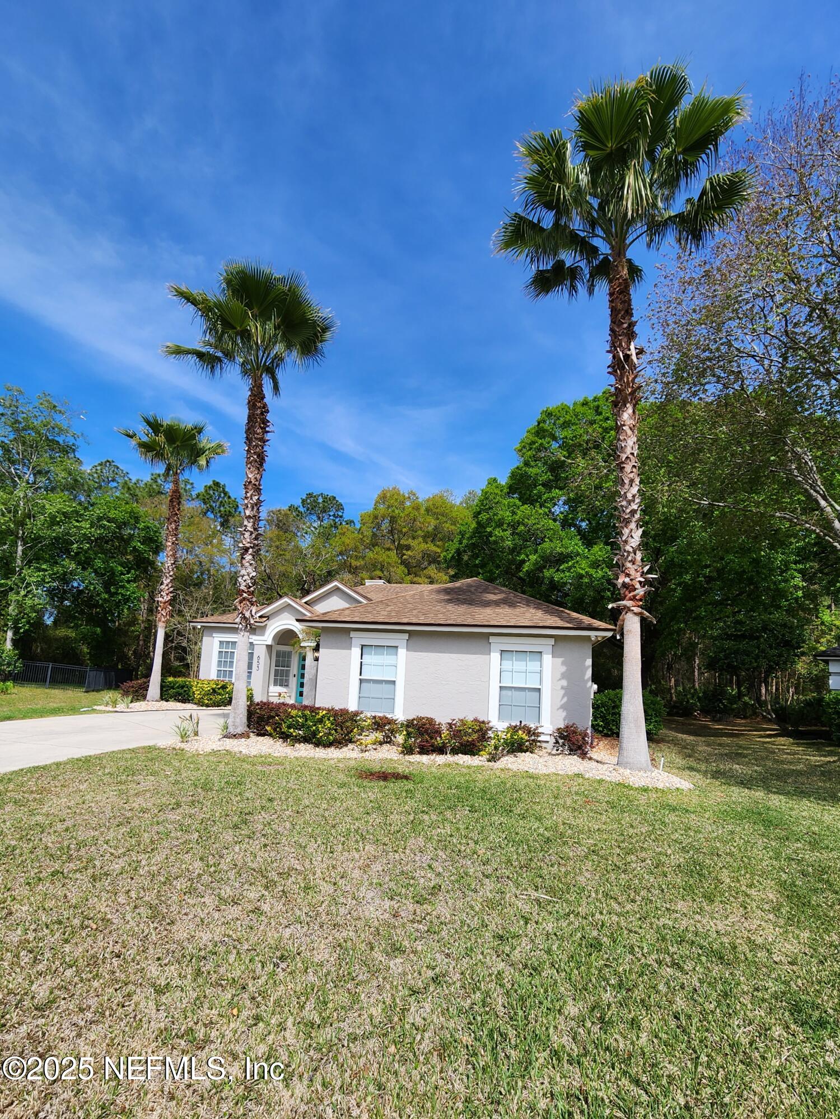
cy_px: 560
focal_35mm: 13
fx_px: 420
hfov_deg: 89.9
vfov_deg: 106.2
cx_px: 420
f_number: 2.2
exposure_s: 1/2000
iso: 50
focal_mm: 2.2
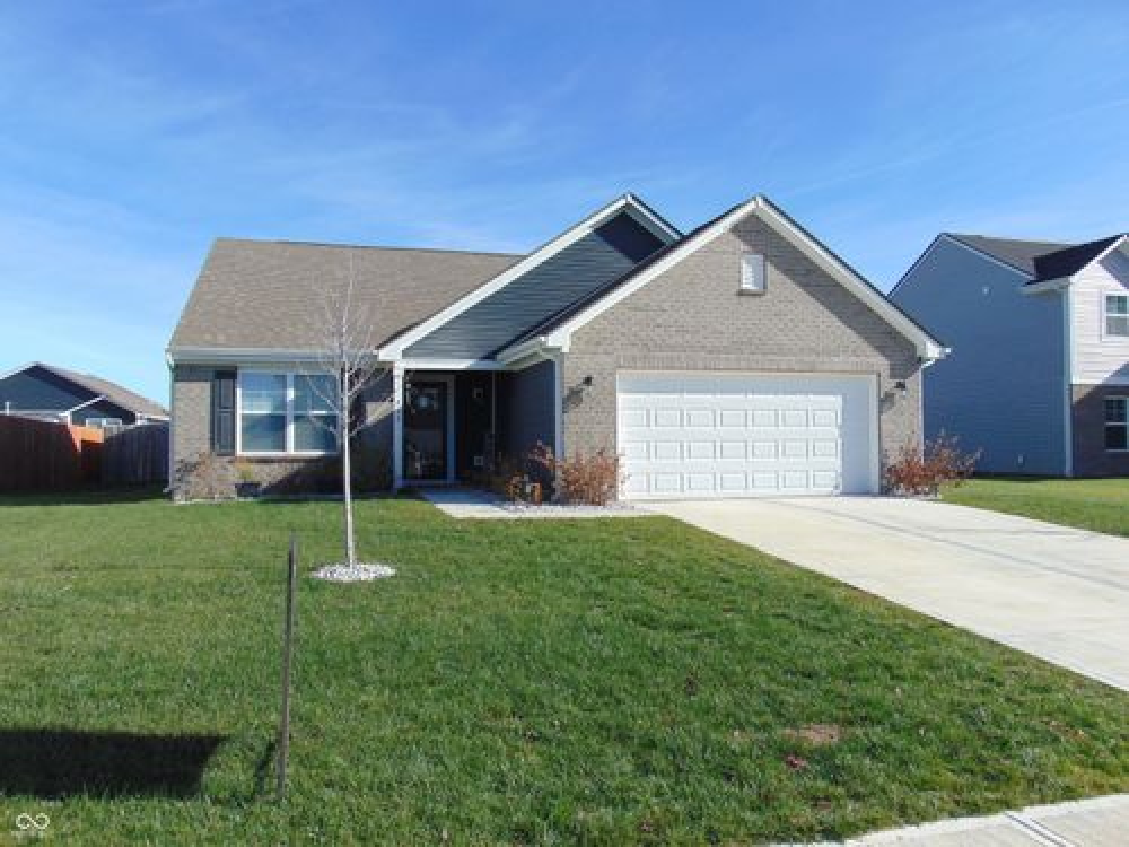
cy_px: 424
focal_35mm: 25
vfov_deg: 54.9
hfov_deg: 69.4
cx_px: 564
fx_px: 815
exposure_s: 1/200
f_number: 7.7
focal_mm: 4.5
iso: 80
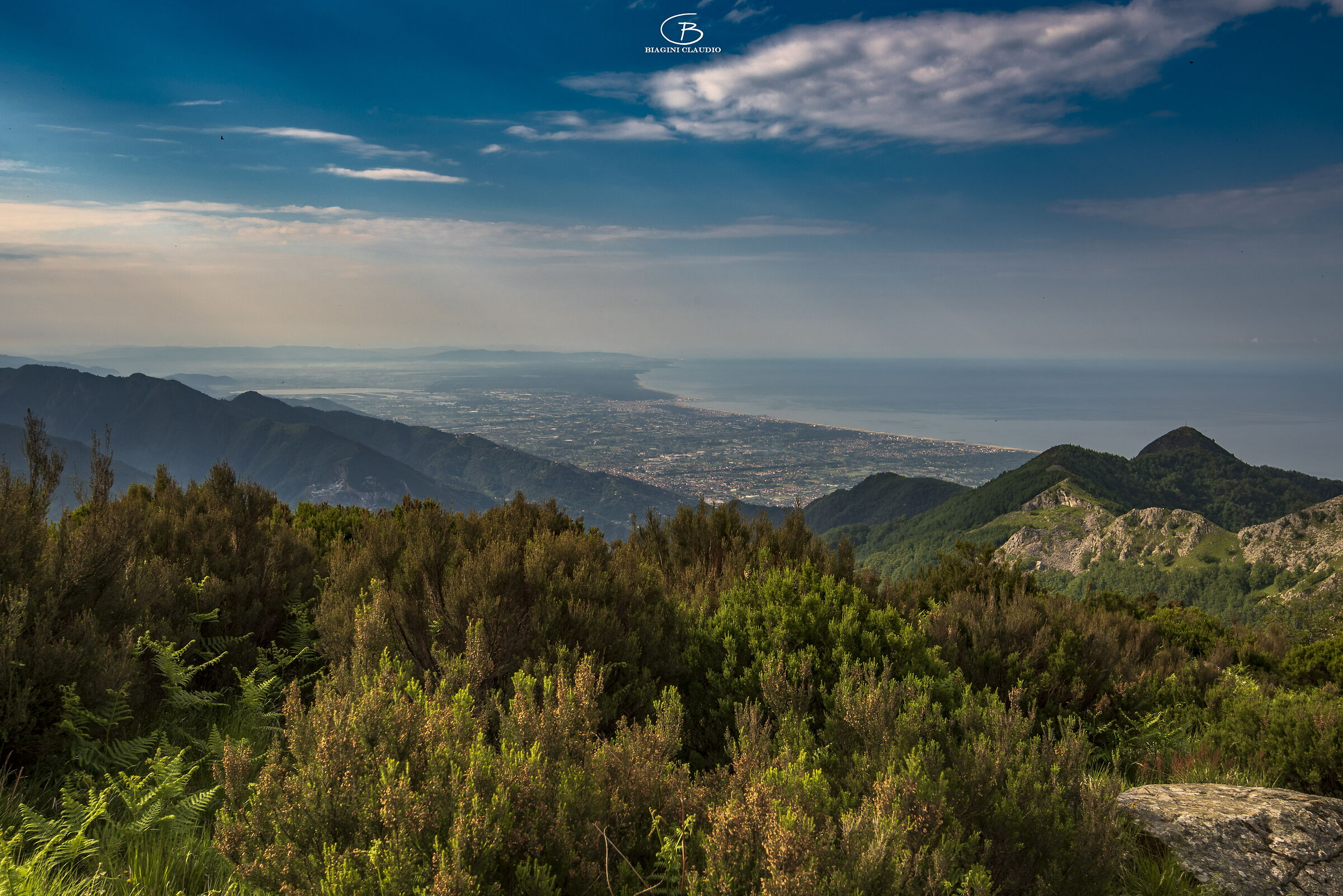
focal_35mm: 35
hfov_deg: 54.4
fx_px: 1306
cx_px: 672
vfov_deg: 37.9
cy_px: 448
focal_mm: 35
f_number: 11
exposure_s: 1/200
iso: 100
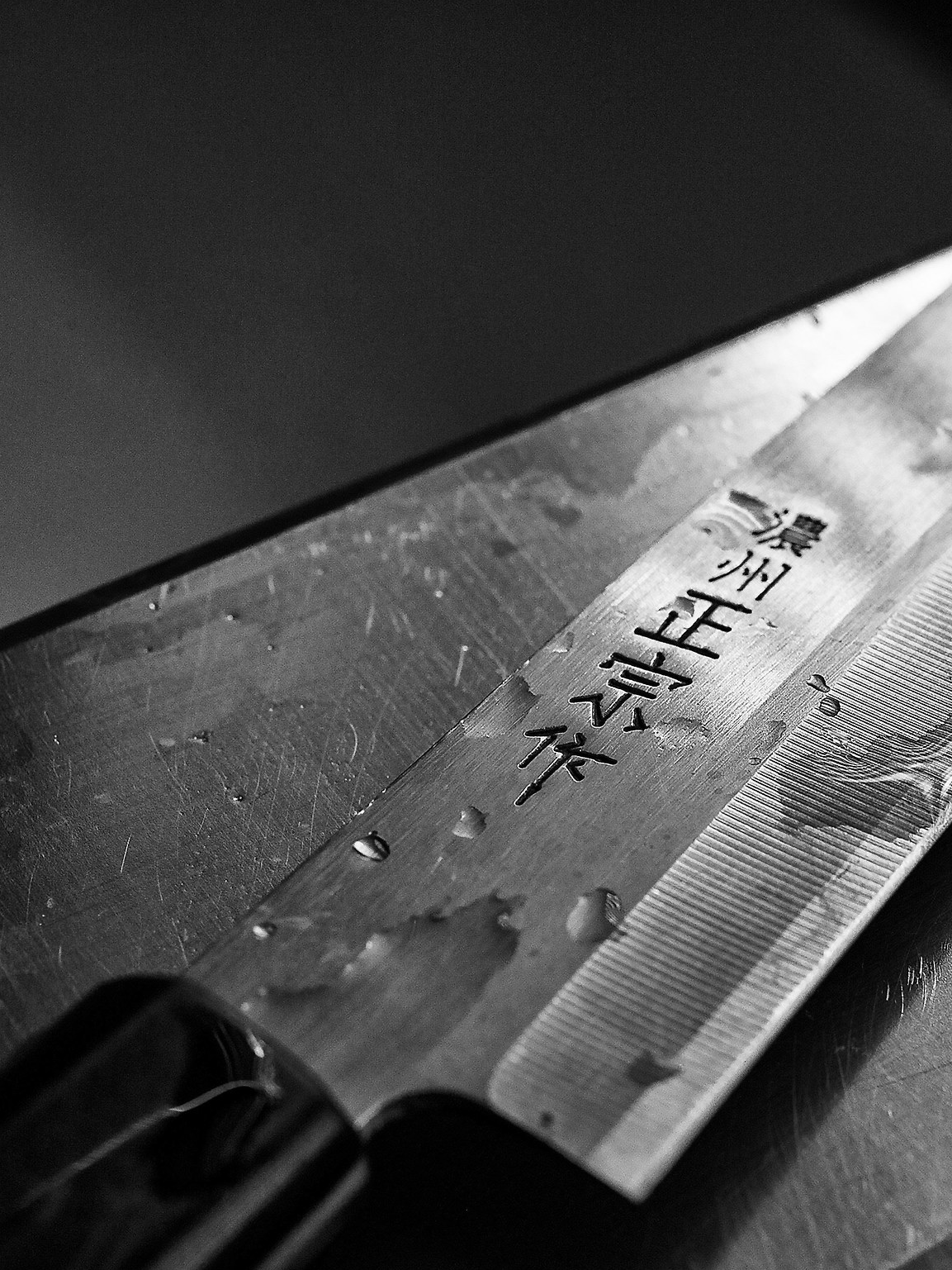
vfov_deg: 21.8
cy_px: 656
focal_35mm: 90
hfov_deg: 16.4
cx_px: 660
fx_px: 3300
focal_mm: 60
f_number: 11
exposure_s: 1/80
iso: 1600
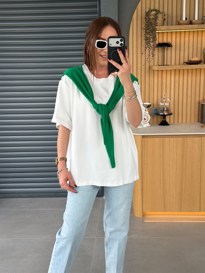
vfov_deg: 39.7
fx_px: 379
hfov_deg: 30.3
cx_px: 102
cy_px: 136
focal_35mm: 48
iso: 64
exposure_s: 1/293
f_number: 1.78
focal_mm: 6.76
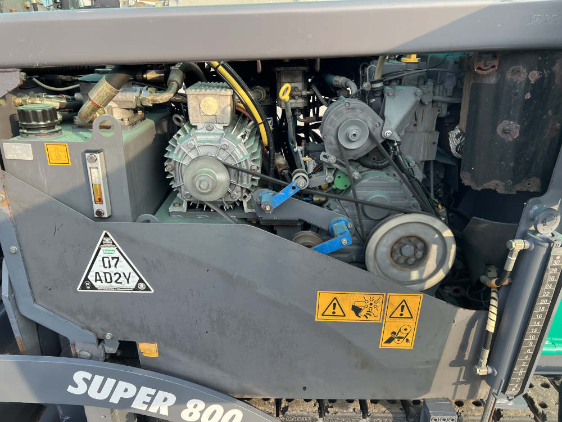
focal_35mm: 26
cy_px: 211
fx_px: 422
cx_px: 281
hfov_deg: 67.3
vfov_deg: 53.1
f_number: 1.5
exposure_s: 1/344
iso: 50
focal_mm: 5.7
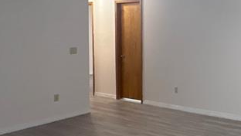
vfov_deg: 23.7
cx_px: 270
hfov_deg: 35.0
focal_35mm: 50
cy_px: 30
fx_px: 320
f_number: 2.2
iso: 250
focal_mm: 2.22
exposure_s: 1/60
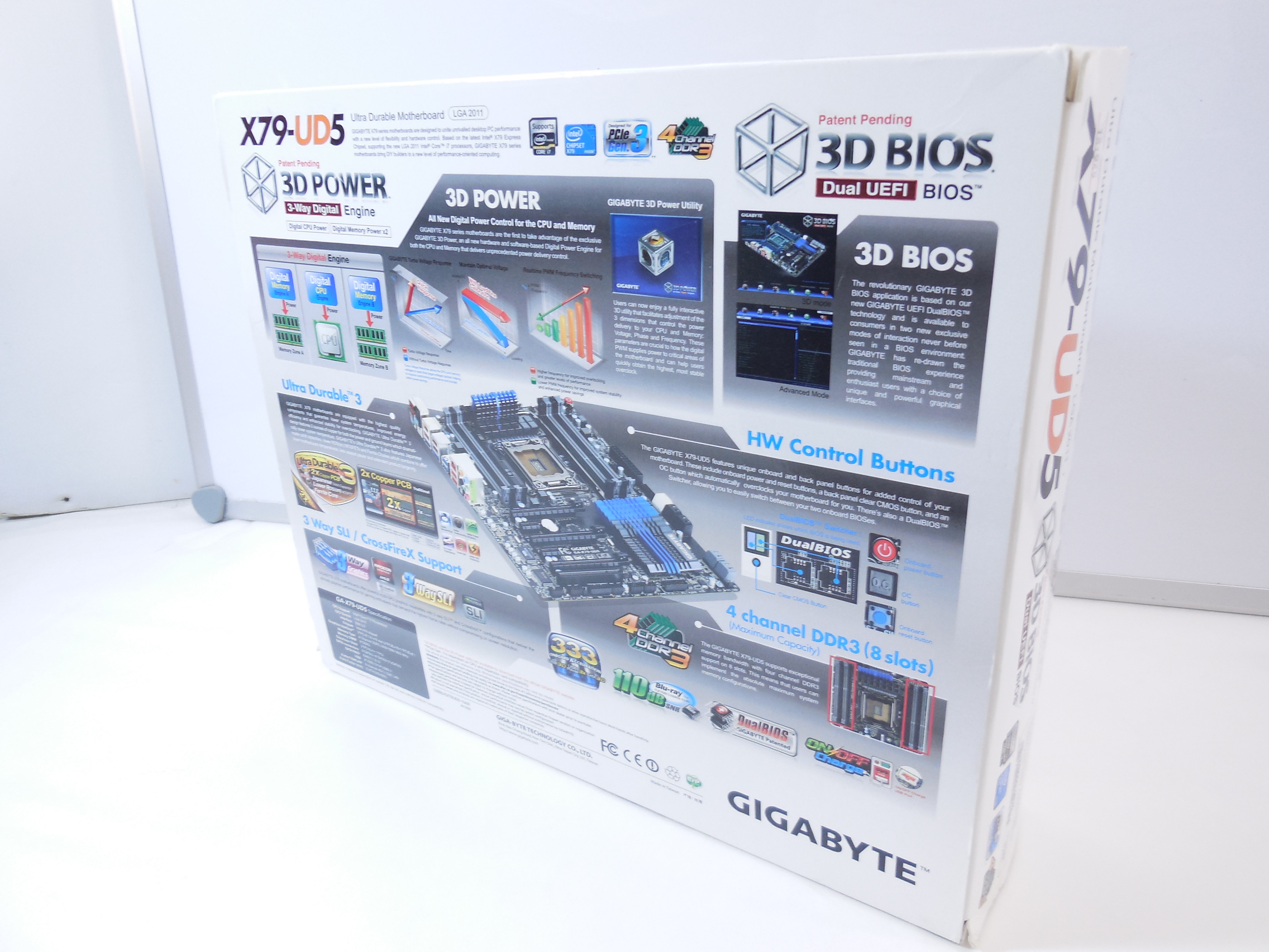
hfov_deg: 69.4
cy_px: 476
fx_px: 916
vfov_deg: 54.9
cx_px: 634
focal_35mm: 25
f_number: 3.1
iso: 125
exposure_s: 1/40
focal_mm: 4.5
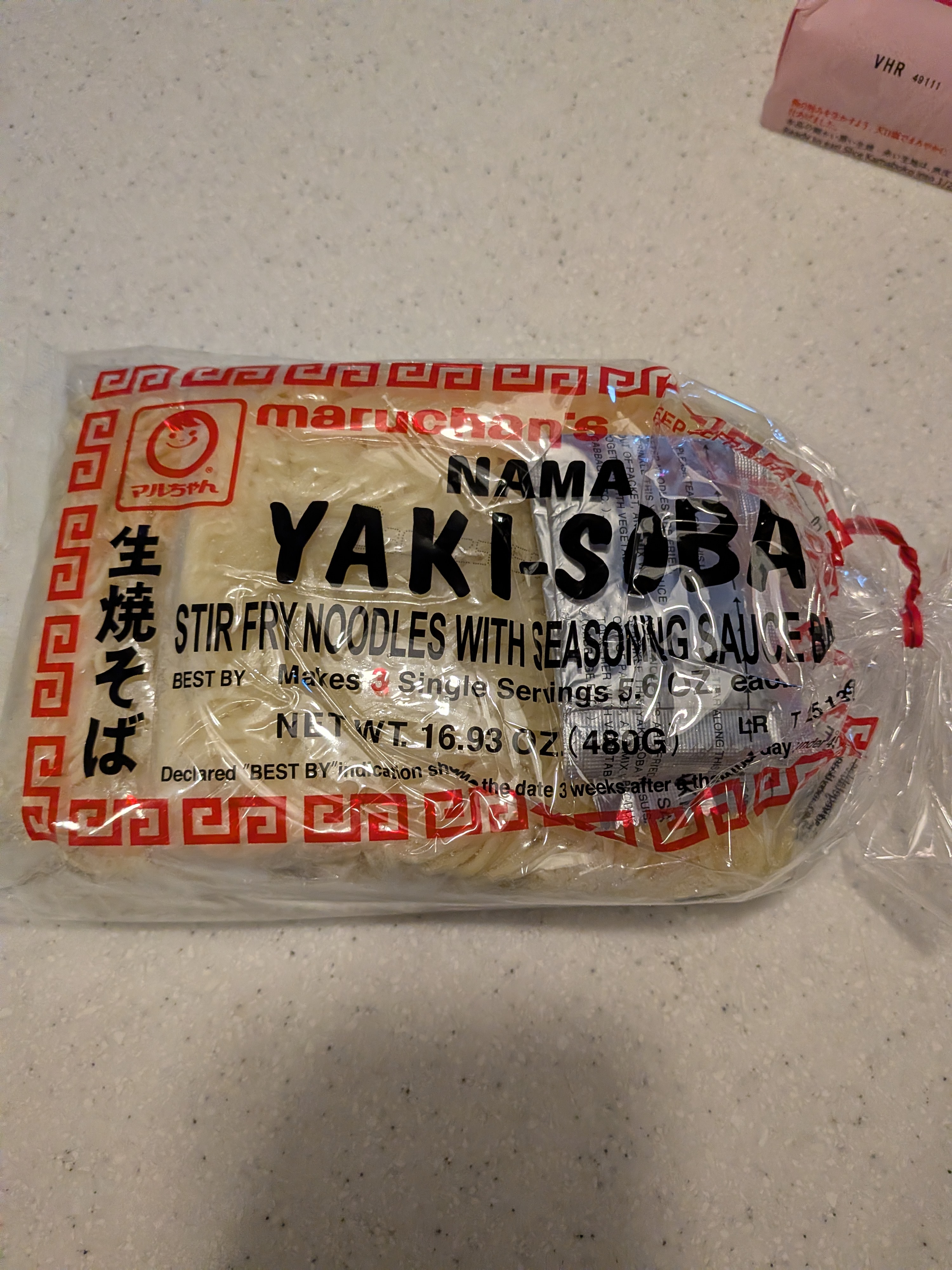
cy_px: 635
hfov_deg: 56.8
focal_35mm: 24
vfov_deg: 71.6
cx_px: 476
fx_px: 880
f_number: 1.7
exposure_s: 1/134
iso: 170
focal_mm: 4.53
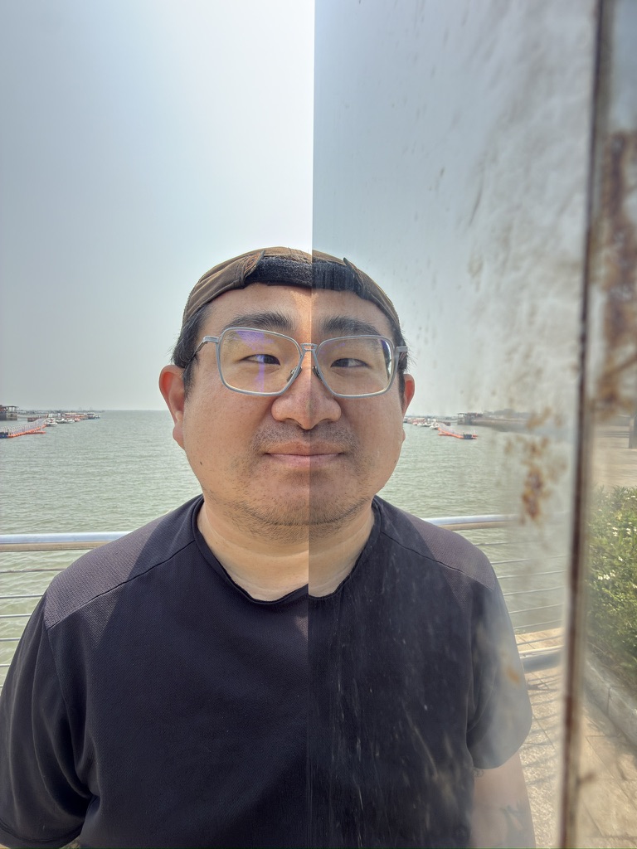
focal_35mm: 14
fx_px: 344
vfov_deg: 102.1
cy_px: 424
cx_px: 318
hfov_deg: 85.7
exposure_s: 1/593
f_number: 2.2
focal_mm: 2.22
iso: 25
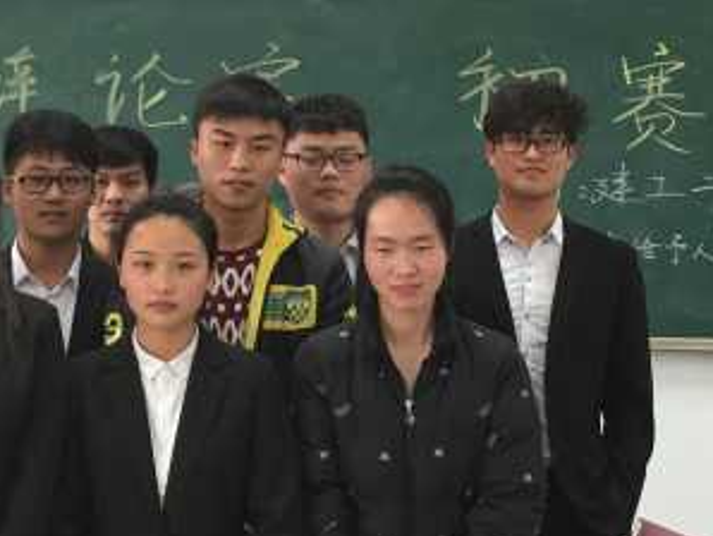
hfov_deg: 27.3
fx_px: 1443
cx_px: 167
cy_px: 242
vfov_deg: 21.0
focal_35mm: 70
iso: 64
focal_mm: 4.15
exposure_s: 1/17
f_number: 2.2
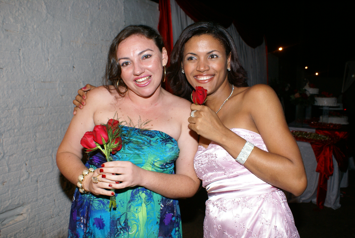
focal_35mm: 30
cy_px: 119
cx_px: 178
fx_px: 296
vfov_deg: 43.7
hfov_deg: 61.9
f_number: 5.6
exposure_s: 1/60
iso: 400
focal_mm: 20
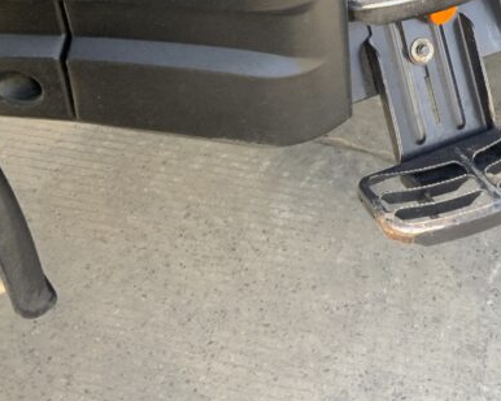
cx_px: 445
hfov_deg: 24.7
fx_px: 1112
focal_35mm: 75
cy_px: -31
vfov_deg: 19.6
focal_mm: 3
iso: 20
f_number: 1.8
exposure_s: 1/122
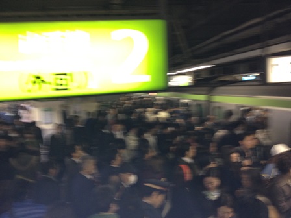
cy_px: 109
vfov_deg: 40.7
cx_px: 146
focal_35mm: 35
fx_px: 294
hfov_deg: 52.6
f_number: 2.4
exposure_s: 1/20
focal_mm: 4.28
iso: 125
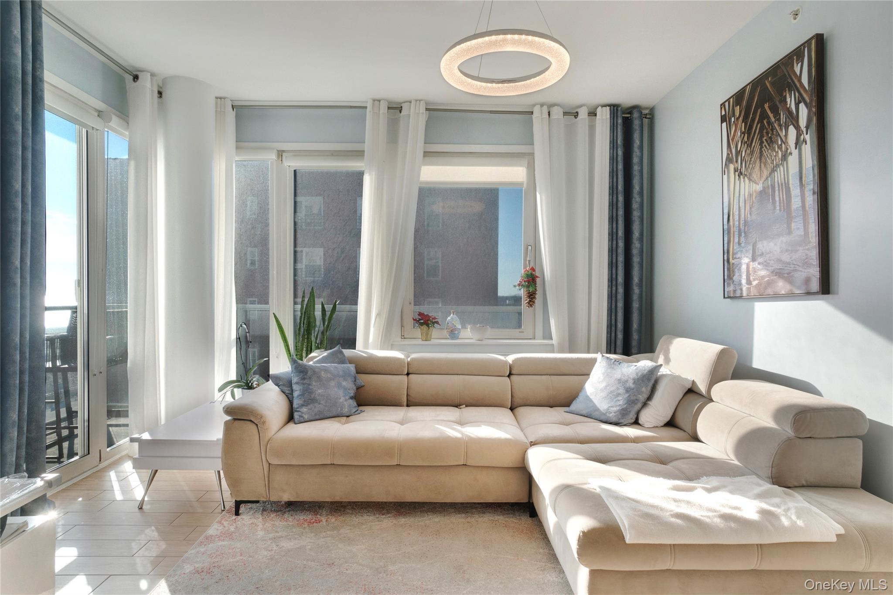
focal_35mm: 21
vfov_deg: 59.5
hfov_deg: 81.2
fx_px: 521
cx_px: 446
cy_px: 298
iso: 800
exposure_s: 1/200
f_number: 9
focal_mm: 14
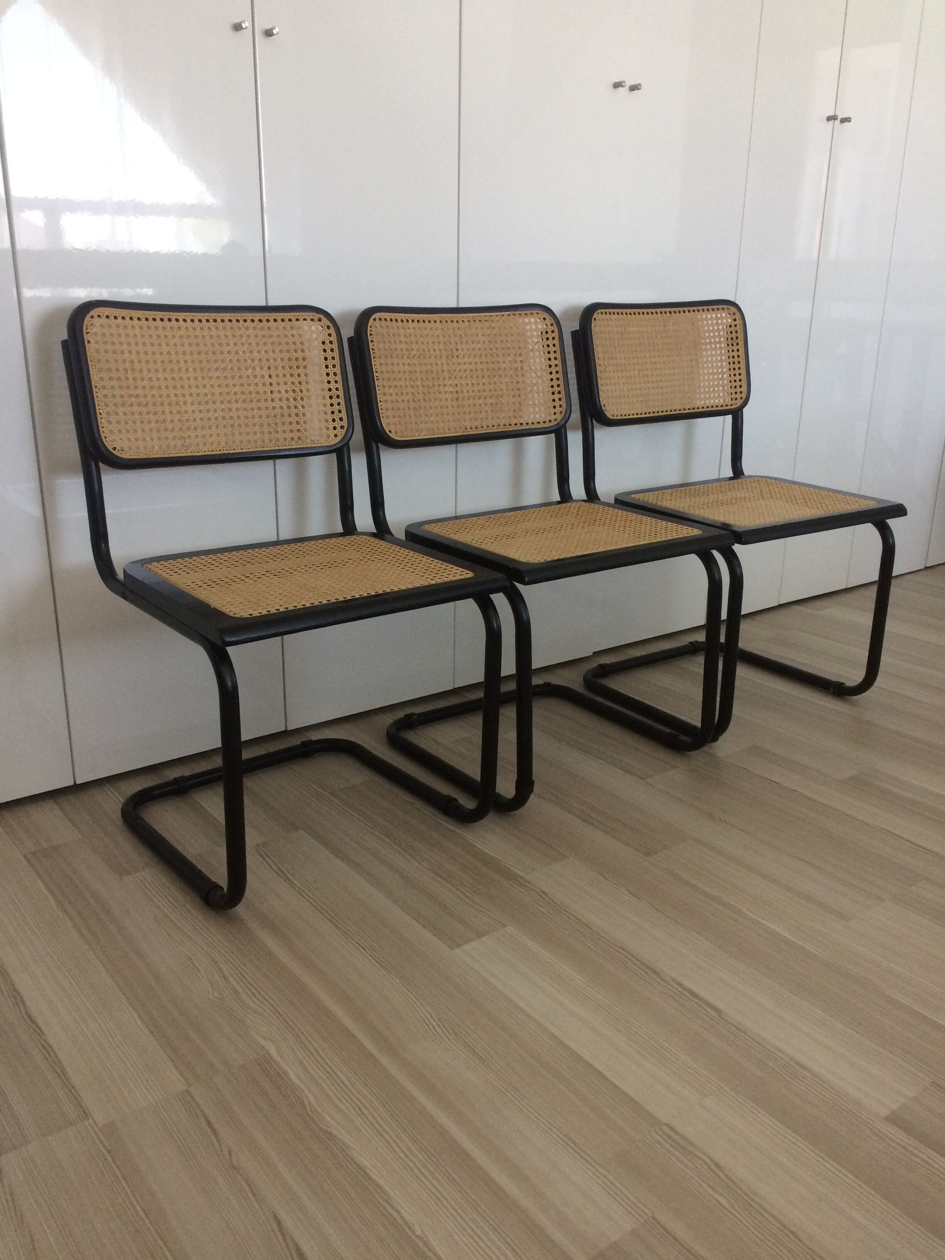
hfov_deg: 48.2
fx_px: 1056
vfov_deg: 61.7
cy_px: 630
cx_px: 472
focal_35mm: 29
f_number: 2.2
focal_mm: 4.15
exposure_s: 1/33
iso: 80
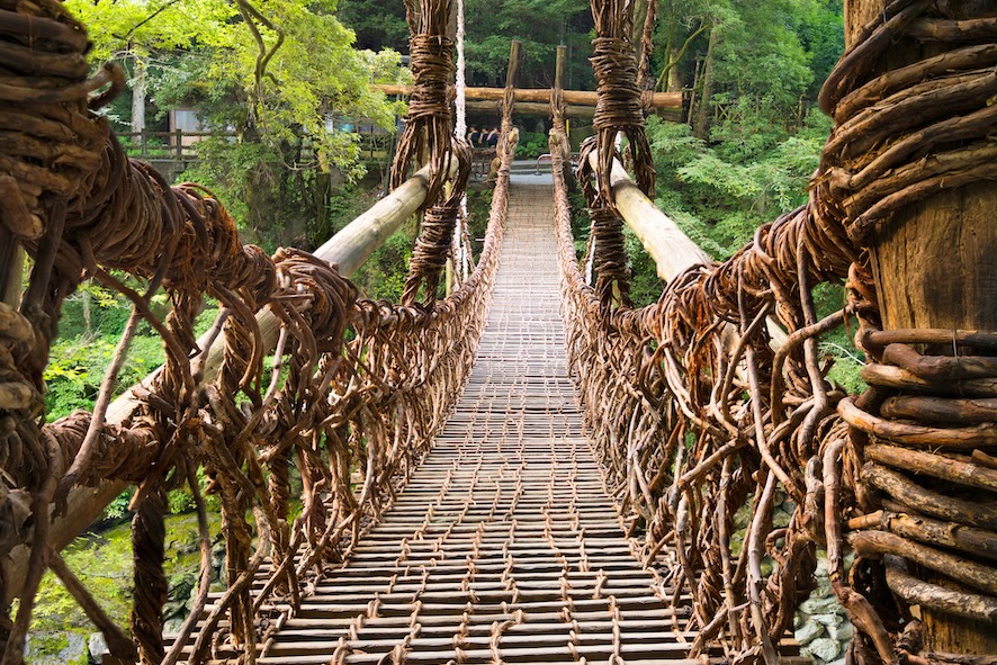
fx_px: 1219
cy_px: 292
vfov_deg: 30.5
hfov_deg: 44.5
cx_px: 460
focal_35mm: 44
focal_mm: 39
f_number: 4
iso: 100
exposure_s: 1/8
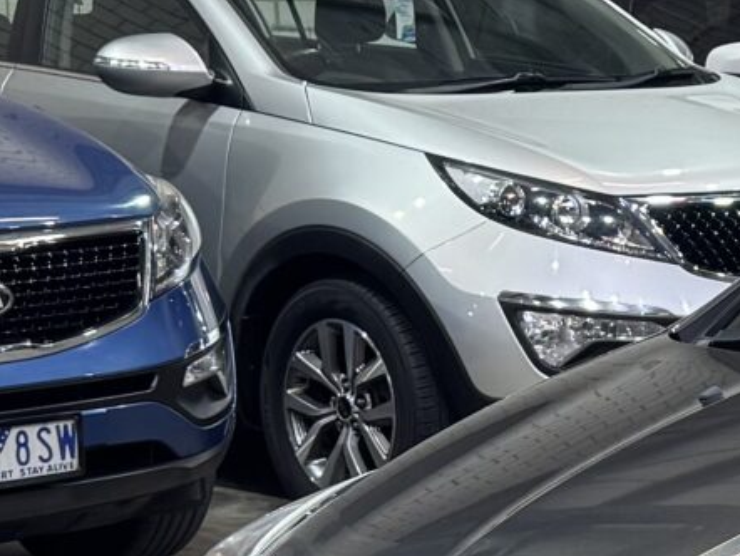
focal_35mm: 139
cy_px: 370
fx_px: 2973
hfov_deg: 13.2
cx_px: 1202
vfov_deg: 10.7
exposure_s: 1/50
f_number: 1.78
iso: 100
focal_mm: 6.76
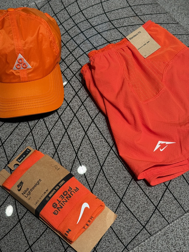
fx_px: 349
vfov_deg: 39.7
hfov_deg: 30.3
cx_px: 94
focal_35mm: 48
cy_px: 126
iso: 50
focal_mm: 6.76
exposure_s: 1/121
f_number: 1.78
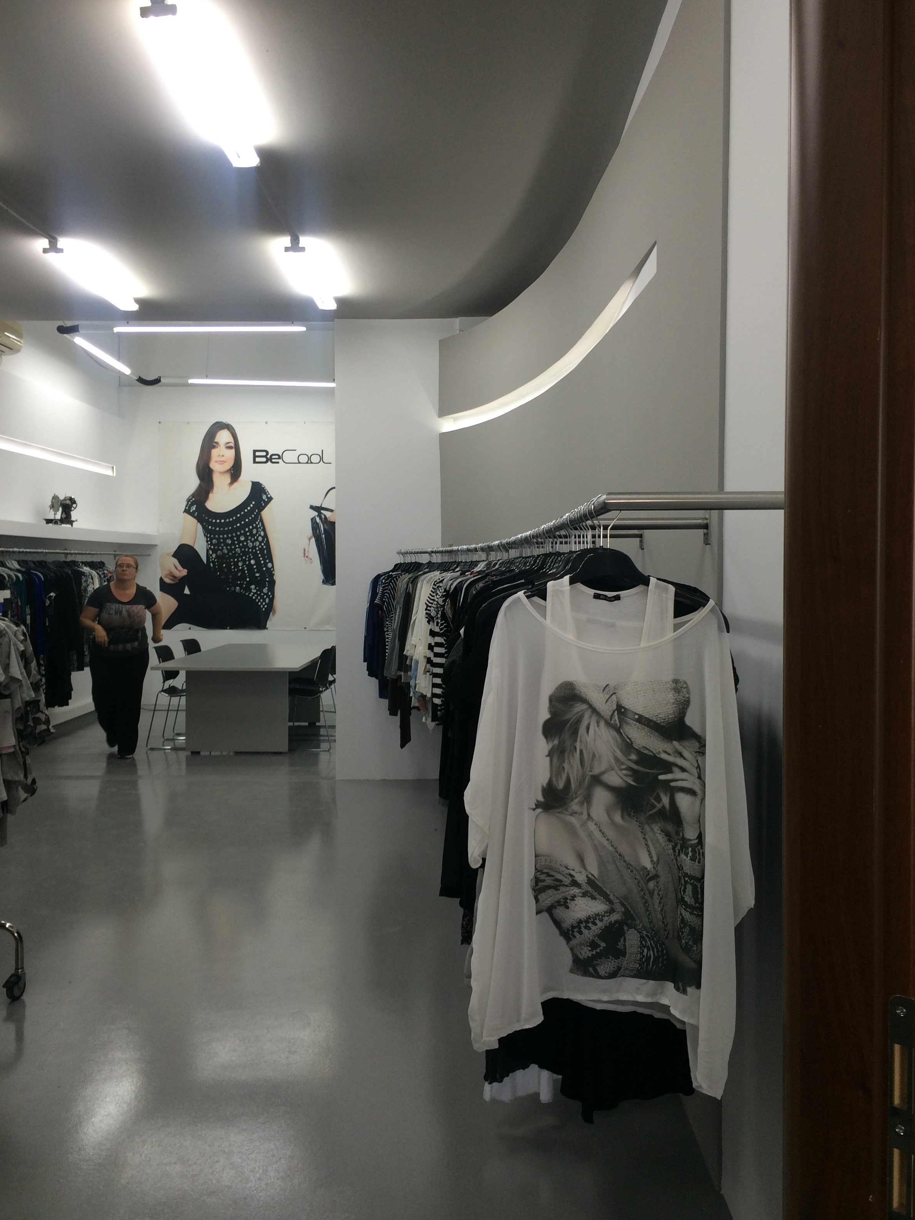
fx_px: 1057
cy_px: 609
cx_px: 457
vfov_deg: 60.0
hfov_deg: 46.8
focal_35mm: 30
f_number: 2.2
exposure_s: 1/50
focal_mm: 4.15
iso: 40
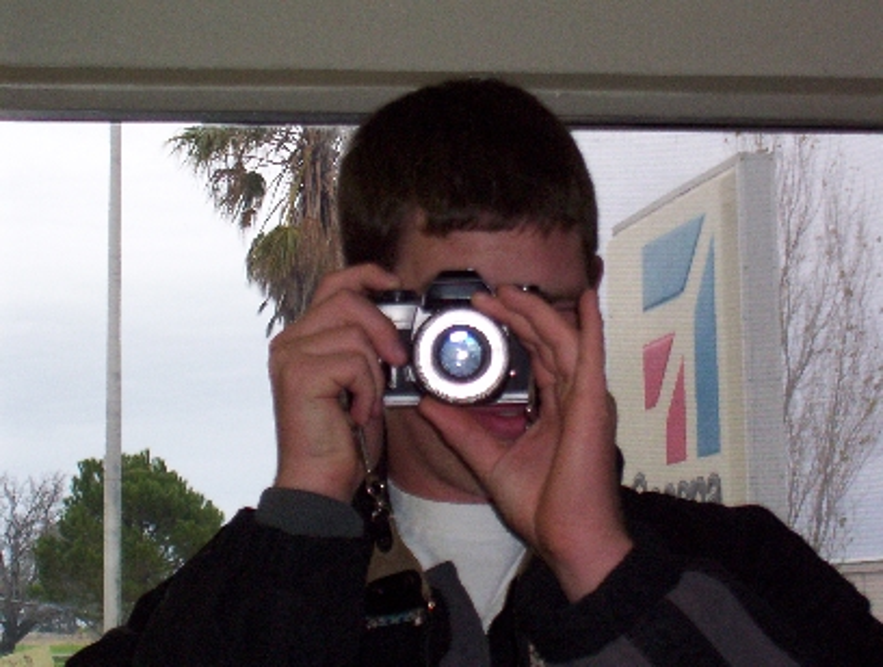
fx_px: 2761
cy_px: 334
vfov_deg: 13.8
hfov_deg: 18.2
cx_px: 442
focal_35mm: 108
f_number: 4.72
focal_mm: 16.61
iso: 140
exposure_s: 1/90
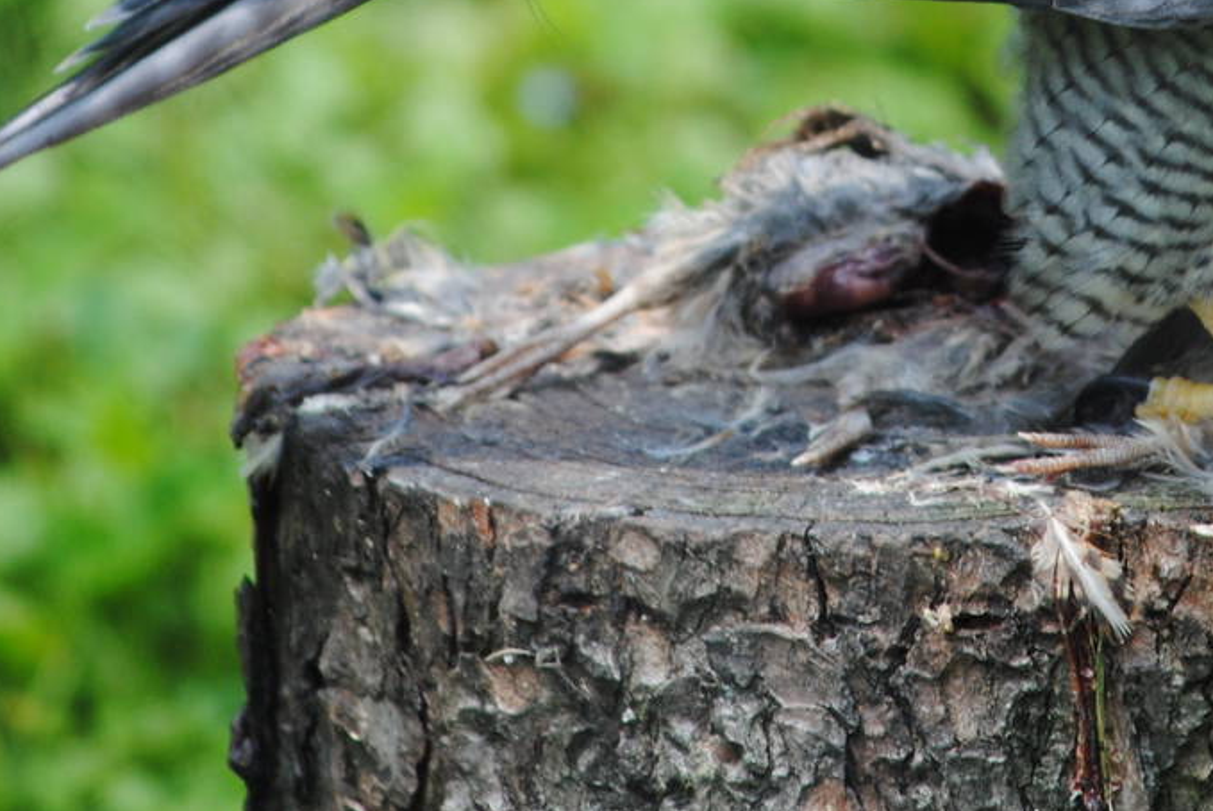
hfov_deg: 2.6
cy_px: -67
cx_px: 818
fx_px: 26236
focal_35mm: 778
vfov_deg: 1.8
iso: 280
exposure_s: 1/500
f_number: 5.3
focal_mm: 220
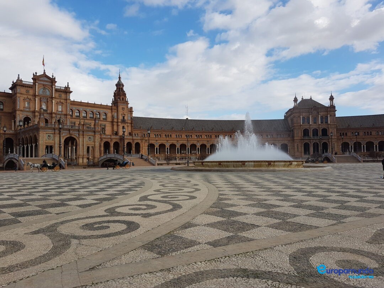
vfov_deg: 53.1
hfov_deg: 67.3
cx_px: 192
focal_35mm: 26
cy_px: 144
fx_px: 288
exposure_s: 1/1660
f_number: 1.7
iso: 40
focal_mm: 4.2
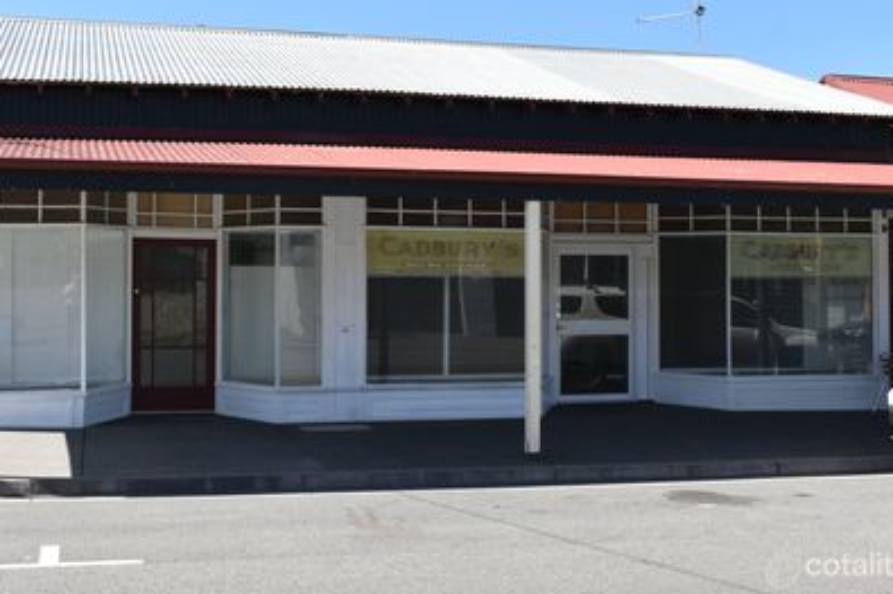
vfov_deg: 30.1
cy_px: 259
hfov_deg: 44.0
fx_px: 1106
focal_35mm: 45
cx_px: 416
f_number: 8
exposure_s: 1/250
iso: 140
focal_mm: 25
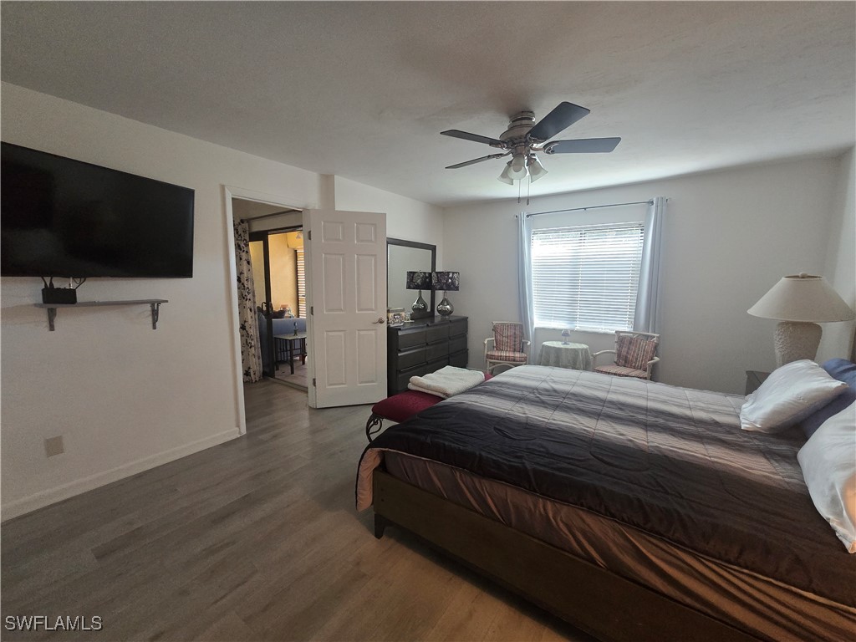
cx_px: 428
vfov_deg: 89.9
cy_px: 321
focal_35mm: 13
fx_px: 321
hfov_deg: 106.2
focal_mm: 2.2
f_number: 2.2
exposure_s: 1/60
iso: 320
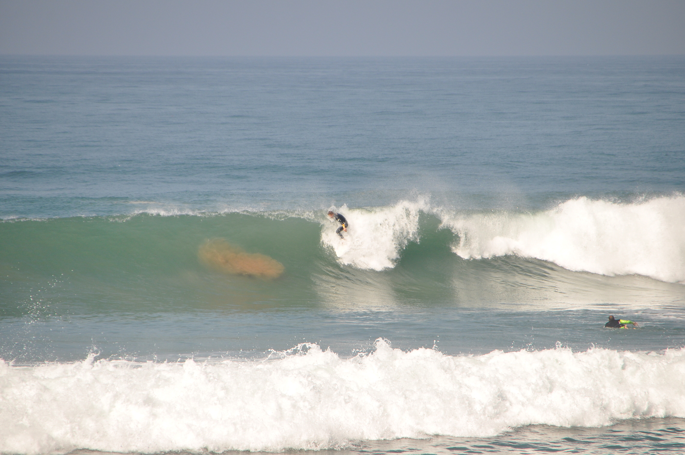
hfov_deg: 5.5
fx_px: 7127
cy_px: 228
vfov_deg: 3.7
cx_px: 342
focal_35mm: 375
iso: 400
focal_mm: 250
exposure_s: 1/1250
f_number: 6.3
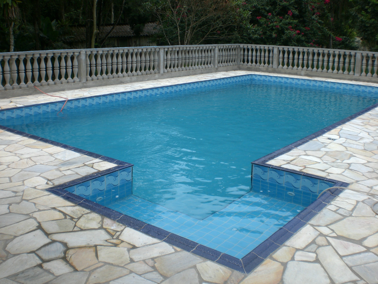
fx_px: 415
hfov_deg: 49.0
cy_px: 142
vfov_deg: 37.7
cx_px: 189
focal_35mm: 38
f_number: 4.4
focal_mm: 6.3
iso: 50
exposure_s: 1/400
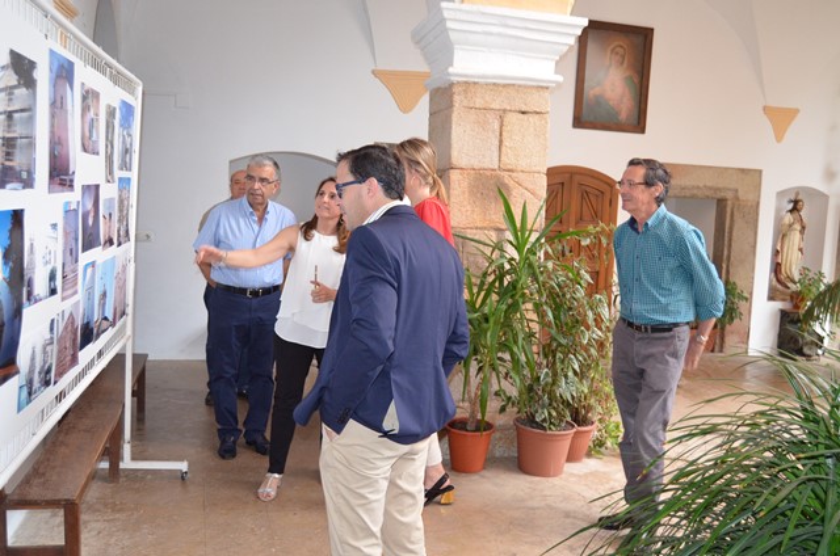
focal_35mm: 34
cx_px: 420
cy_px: 278
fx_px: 803
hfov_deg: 55.2
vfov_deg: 38.2
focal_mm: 23
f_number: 3.8
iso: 2000
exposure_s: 1/60
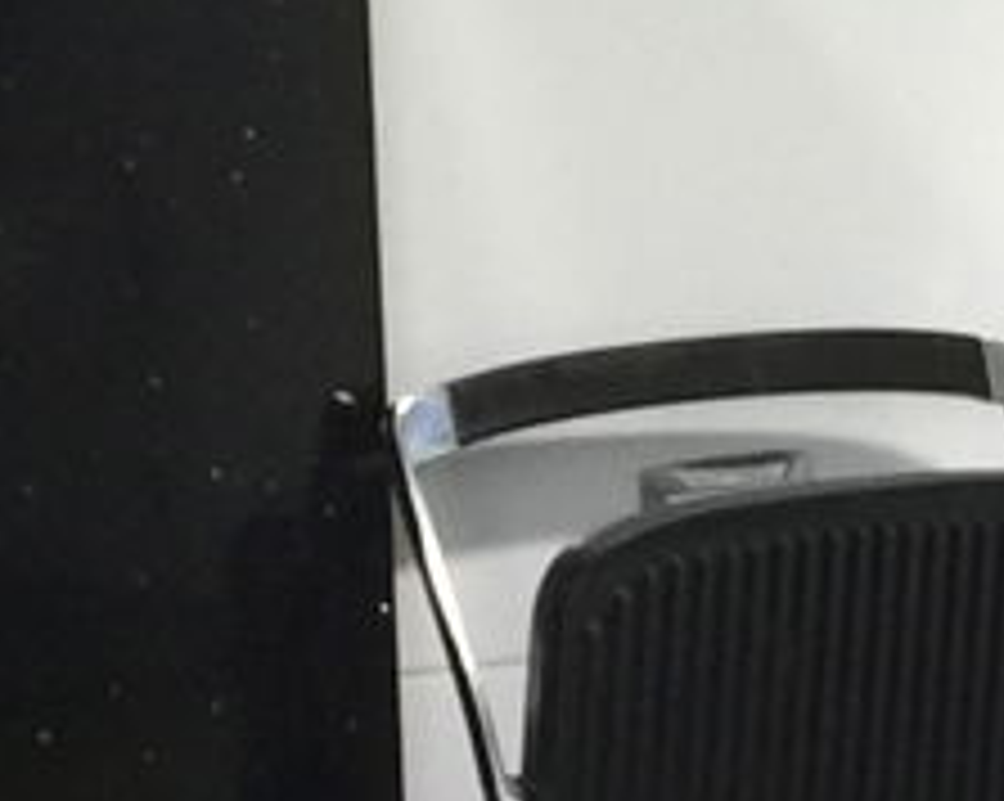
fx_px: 6027
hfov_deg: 9.5
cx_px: 968
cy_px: 846
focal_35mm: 203
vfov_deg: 7.6
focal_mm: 4.15
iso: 80
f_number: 2.2
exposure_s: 1/17
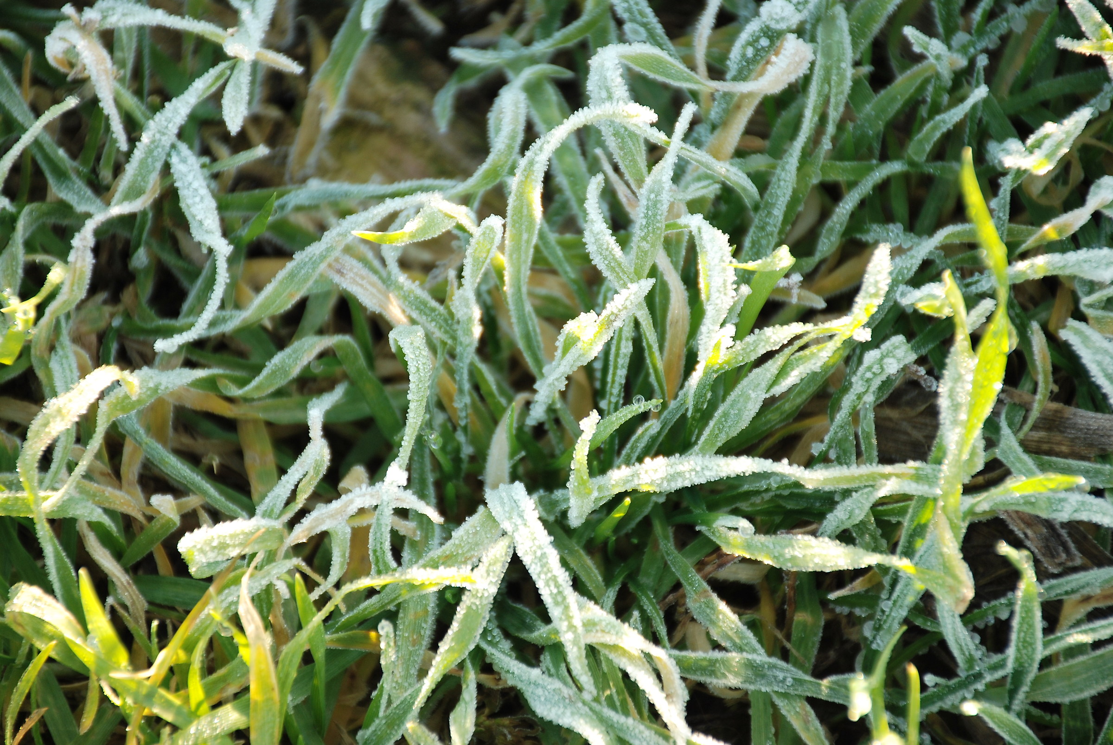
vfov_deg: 6.6
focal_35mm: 210
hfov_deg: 9.8
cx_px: 556
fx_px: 6499
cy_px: 372
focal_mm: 140
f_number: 6.3
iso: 200
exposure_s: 1/80
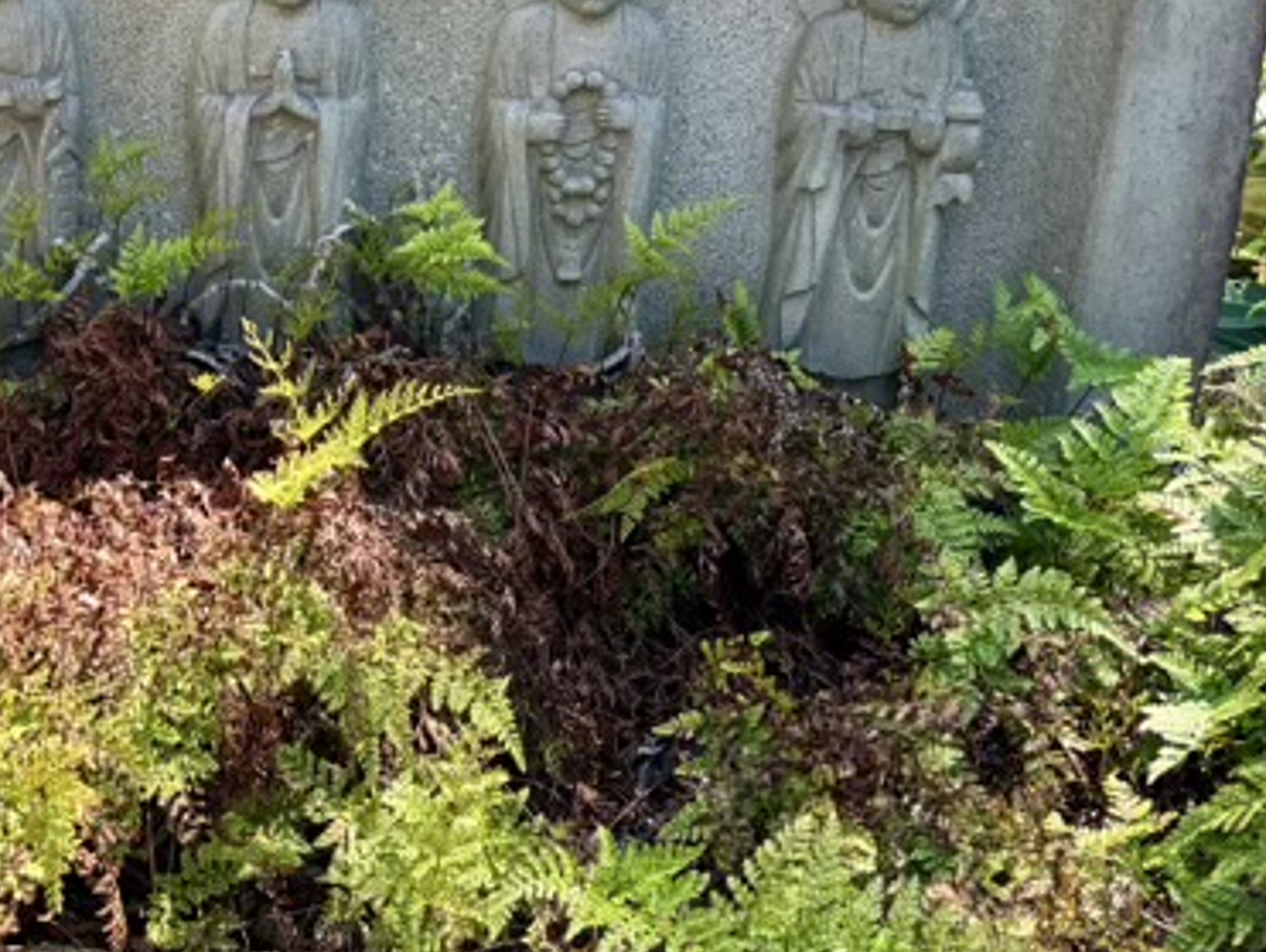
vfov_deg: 29.0
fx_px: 1794
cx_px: 150
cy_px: 179
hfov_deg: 36.7
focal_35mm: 49
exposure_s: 1/224
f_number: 1.6
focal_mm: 5.96
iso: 40
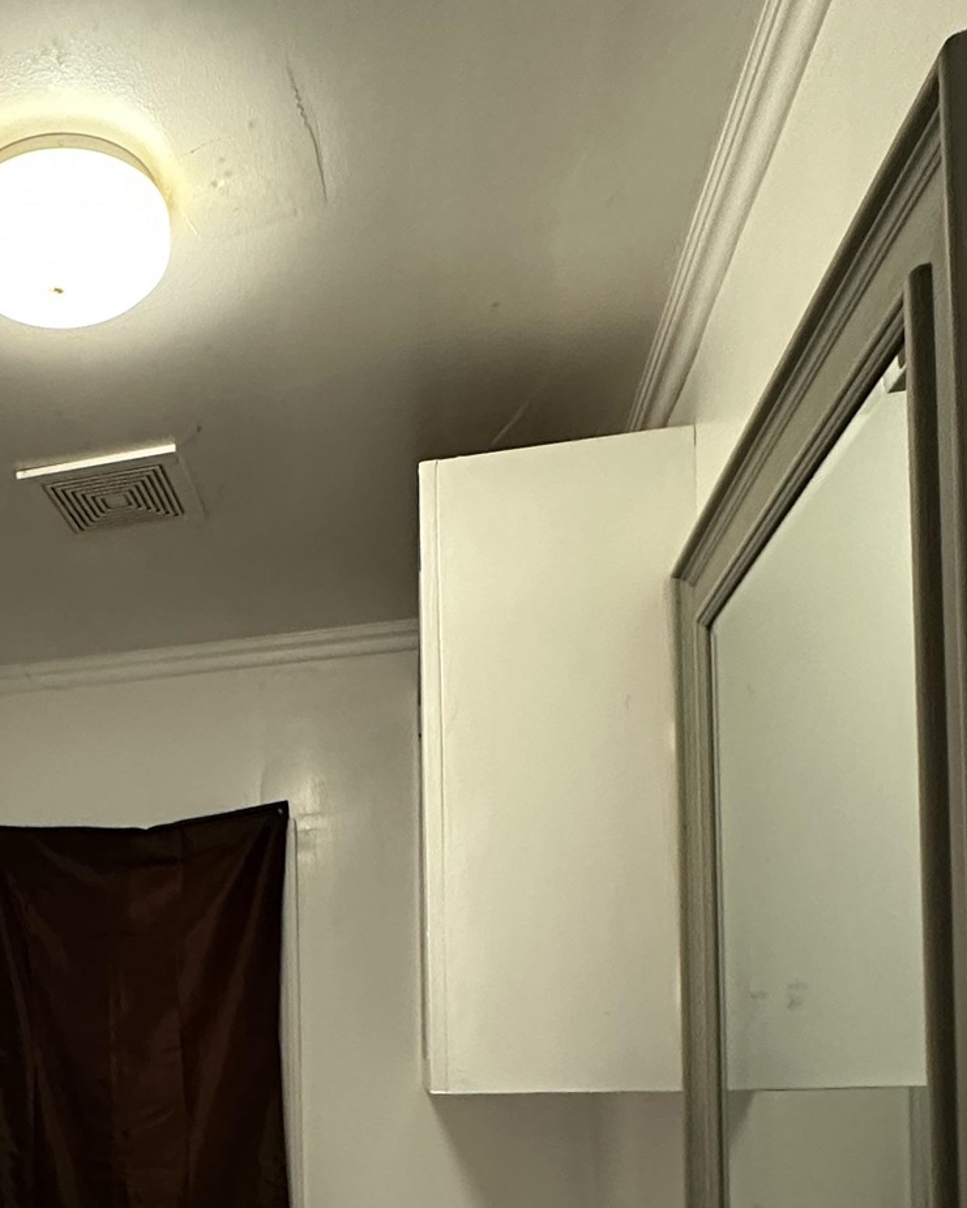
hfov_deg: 40.3
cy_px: 1061
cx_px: 108
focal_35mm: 34
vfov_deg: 48.0
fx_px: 1216
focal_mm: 2.22
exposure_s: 1/60
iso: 640
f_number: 2.2
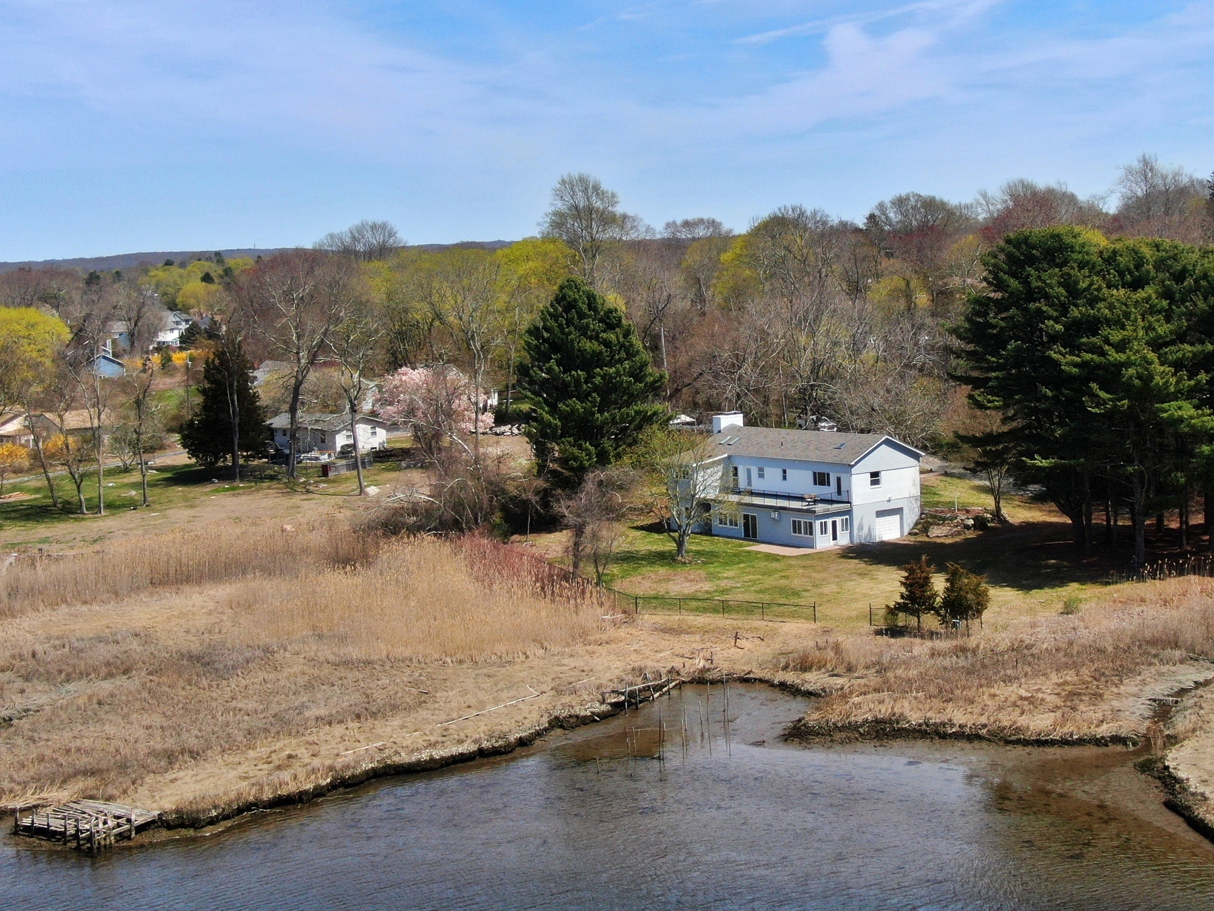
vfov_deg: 24.3
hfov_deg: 32.1
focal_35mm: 60
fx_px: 2104
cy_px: 318
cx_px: 733
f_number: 3.4
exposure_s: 1/1000
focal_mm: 6.77
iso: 100
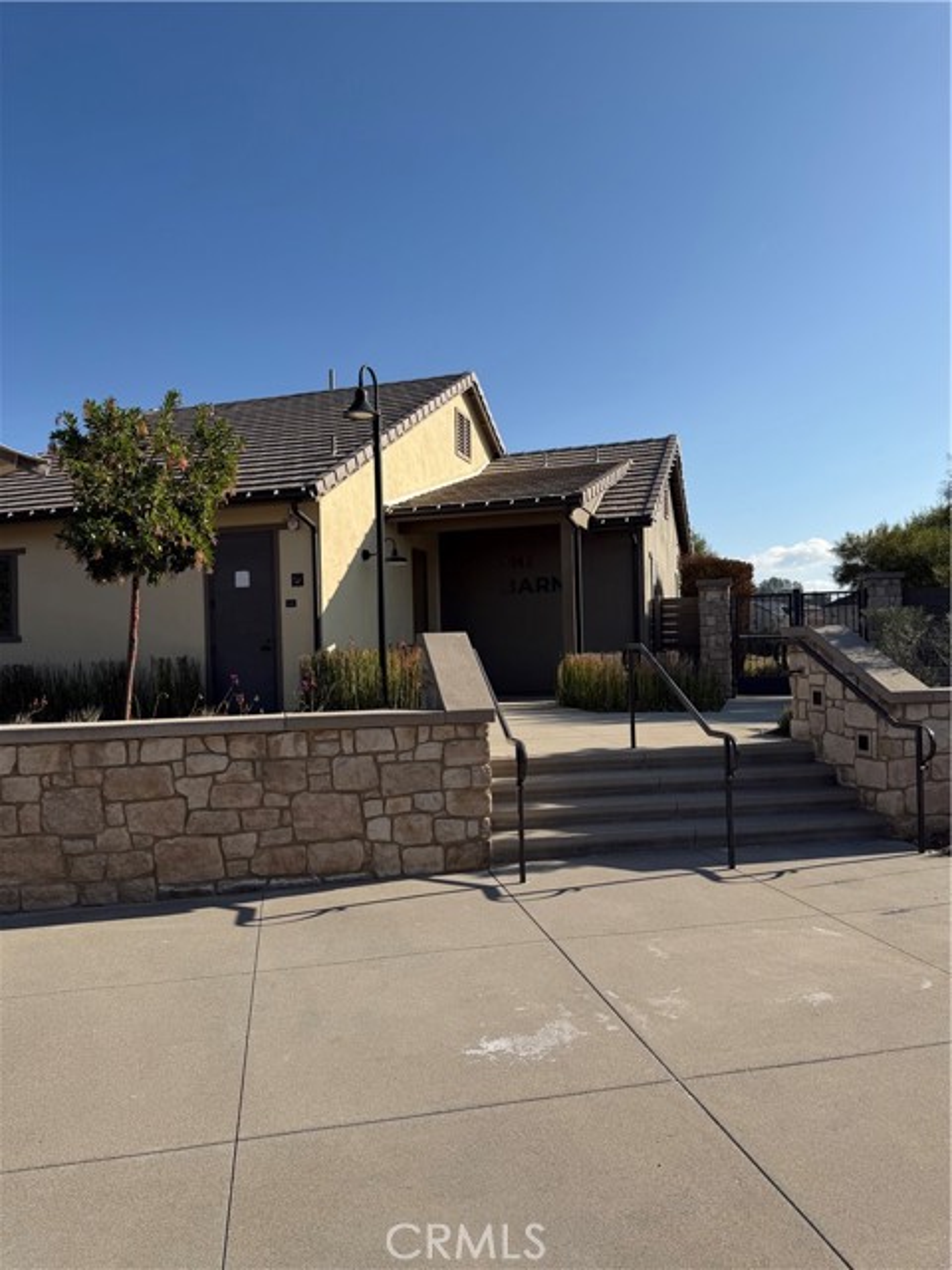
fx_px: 880
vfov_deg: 71.6
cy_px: 635
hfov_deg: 56.8
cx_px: 476
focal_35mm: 24
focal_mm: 6.76
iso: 80
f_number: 1.78
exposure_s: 1/5714
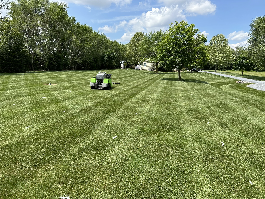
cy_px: 100
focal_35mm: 24
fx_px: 184
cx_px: 132
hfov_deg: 71.6
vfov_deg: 56.8
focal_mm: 6.86
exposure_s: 1/3155
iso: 80
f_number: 1.78
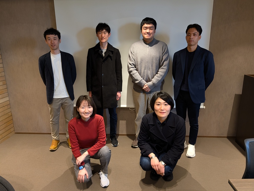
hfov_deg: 71.5
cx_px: 127
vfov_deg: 56.9
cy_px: 96
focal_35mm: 24
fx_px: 176
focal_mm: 6.9
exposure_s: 1/30
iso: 129
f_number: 1.68
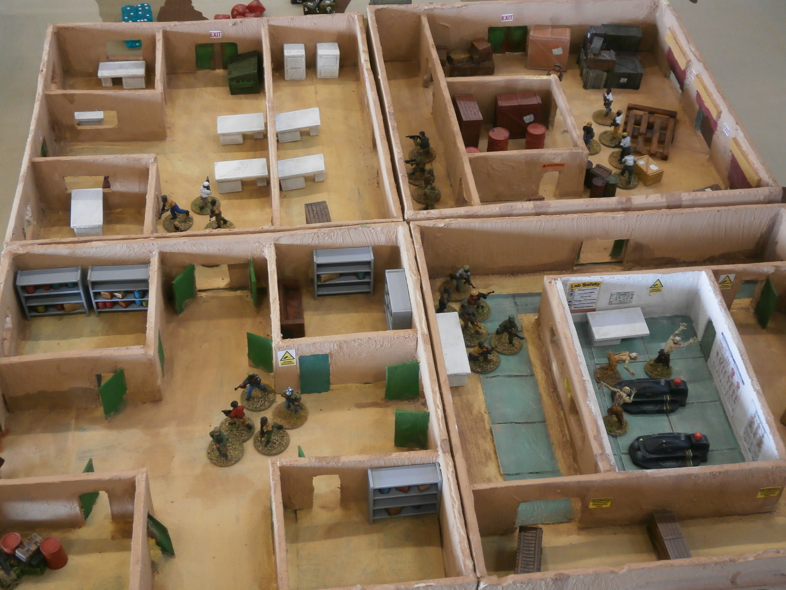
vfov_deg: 30.9
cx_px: 393
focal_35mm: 47
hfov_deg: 40.4
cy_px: 295
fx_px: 1067
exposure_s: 1/8
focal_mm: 8.3
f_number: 3.4
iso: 200
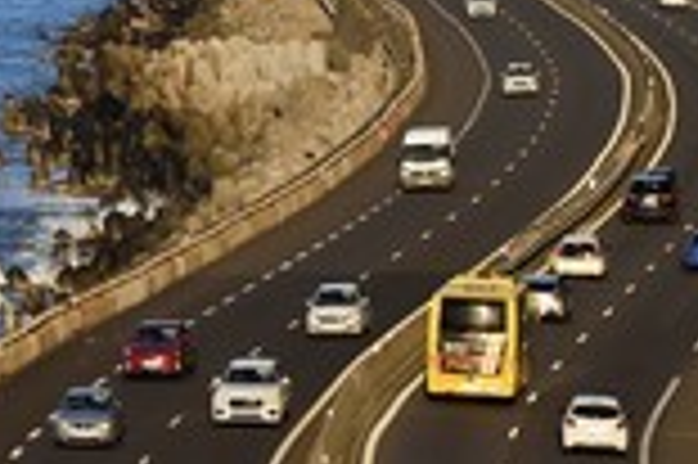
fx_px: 10517
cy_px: -149
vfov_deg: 2.5
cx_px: 286
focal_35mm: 543
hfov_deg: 3.8
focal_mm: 200
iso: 200
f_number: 11
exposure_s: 1/250
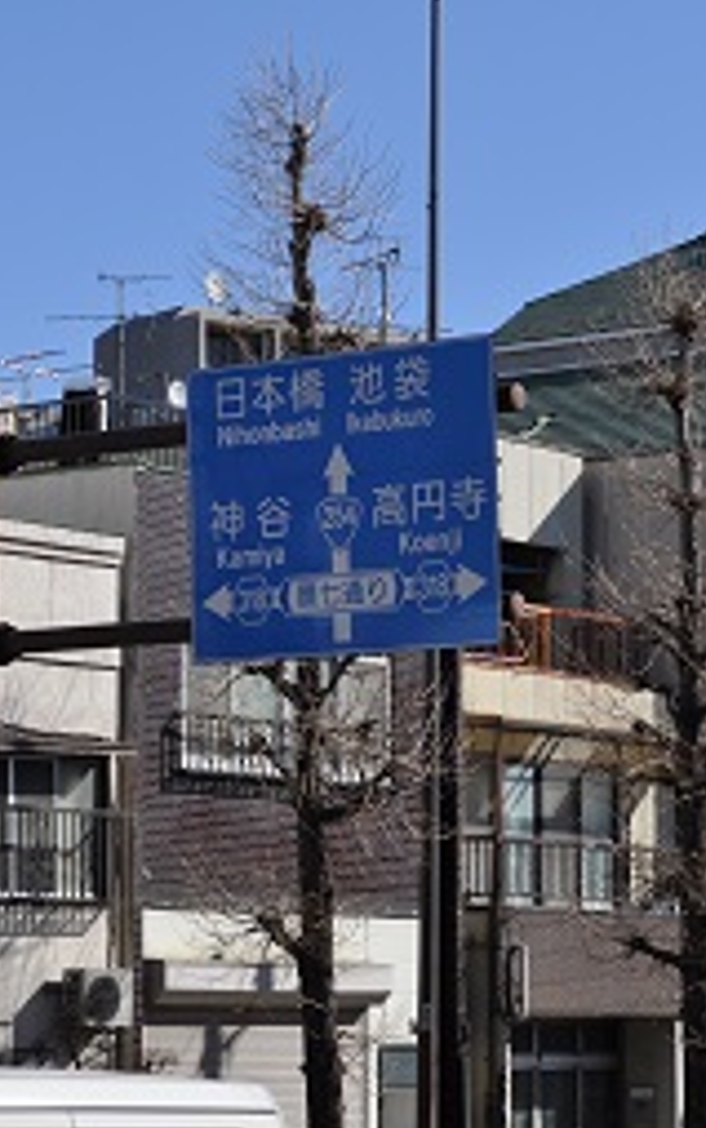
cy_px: 564
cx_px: 422
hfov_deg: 10.3
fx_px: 3929
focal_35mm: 128
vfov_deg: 16.3
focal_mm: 55
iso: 200
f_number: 8
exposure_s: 1/640
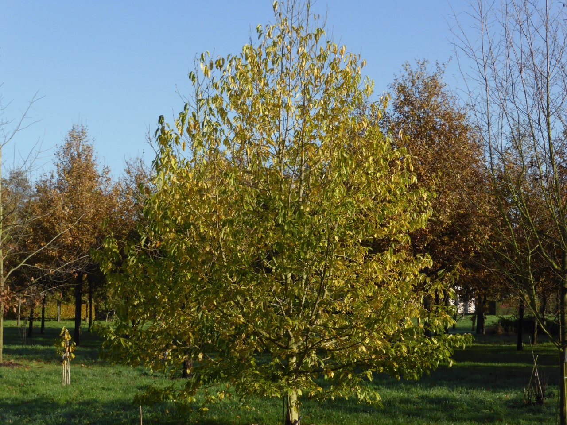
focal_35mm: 70
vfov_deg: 21.0
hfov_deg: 27.8
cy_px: 212
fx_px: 1147
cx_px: 284
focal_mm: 12.5
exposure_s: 1/400
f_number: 5
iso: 100
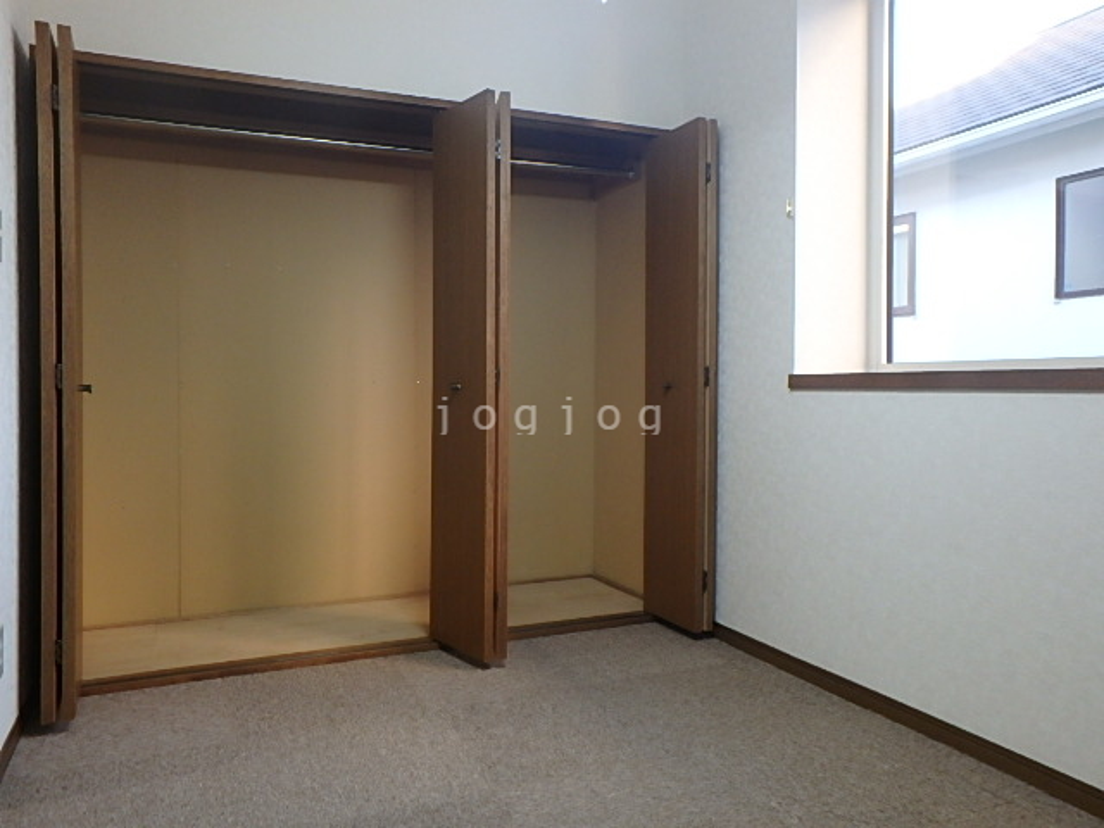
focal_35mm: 26
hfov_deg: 67.3
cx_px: 552
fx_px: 829
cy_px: 414
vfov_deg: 53.1
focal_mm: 4.7
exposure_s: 1/30
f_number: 4.3
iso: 320
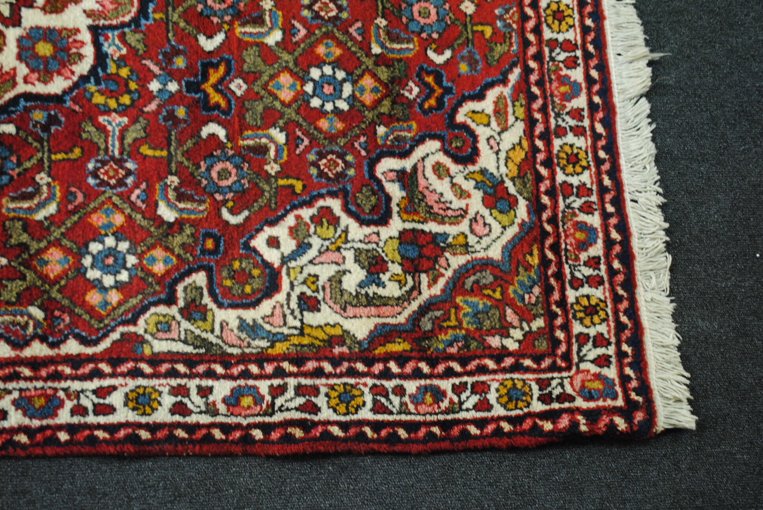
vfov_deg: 25.8
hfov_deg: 37.8
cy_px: 255
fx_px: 1114
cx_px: 382
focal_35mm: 52
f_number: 5
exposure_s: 1/30
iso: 1250
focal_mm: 35
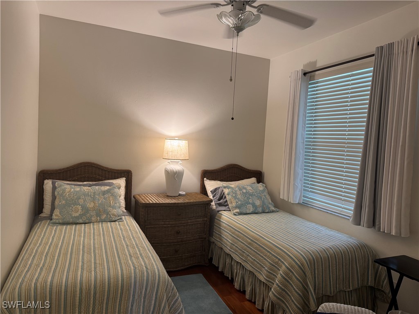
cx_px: 210
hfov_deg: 71.6
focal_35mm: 24
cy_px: 157
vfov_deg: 56.8
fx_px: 291
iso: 125
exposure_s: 1/60
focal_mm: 6.76
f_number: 1.78
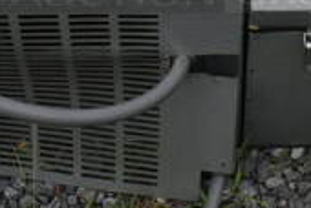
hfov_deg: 20.9
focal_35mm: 97
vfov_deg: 13.5
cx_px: 203
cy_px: -84
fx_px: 839
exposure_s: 1/250
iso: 100
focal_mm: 18
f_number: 9
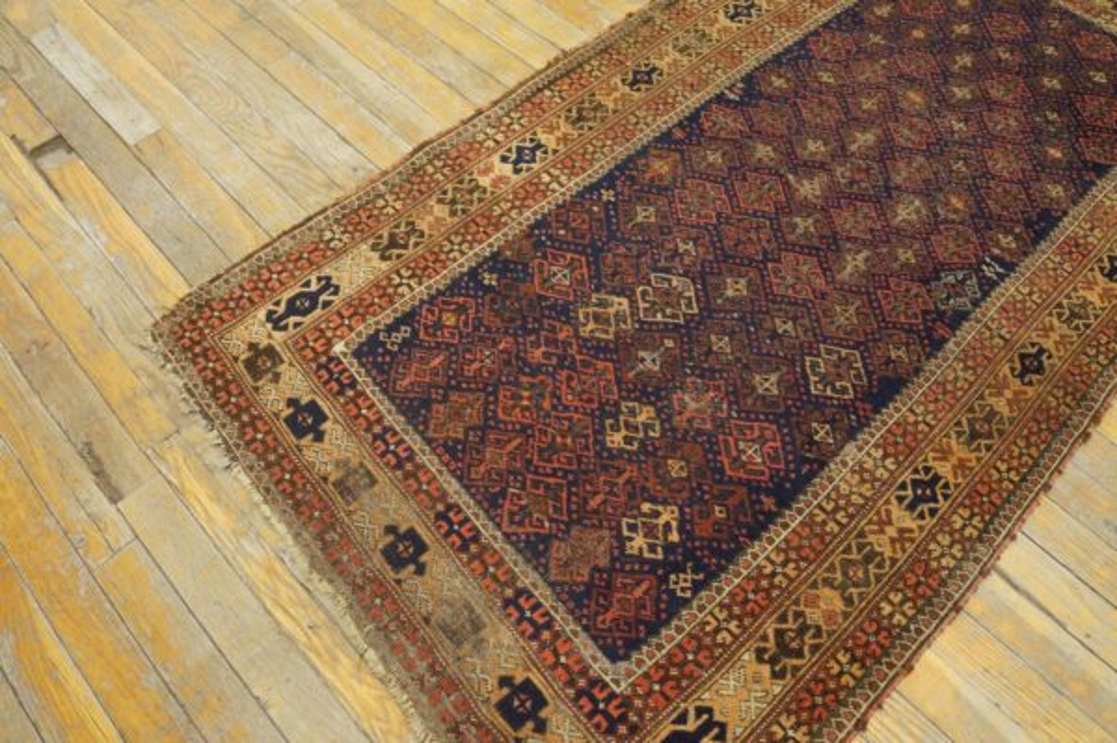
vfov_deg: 47.9
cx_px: 558
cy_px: 372
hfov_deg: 67.4
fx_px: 837
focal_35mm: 27
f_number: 3.5
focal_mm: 18
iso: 3200
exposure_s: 1/160
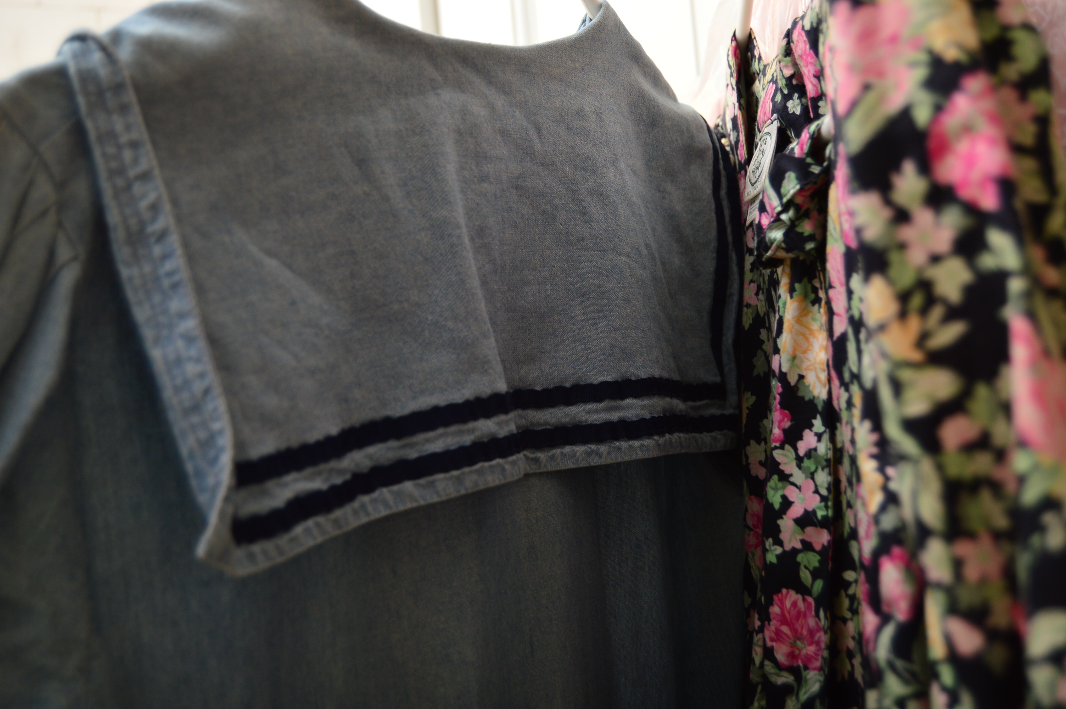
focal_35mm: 48
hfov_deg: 41.1
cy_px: 354
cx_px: 533
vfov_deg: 28.0
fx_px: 1420
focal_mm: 32
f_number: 4.5
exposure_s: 1/200
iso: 200
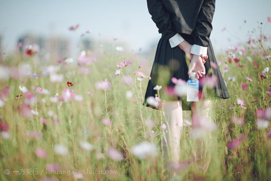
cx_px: 136
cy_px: 90
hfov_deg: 19.4
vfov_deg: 13.1
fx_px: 791
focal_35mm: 105
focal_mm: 105
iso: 100
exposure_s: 1/4000
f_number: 1.4
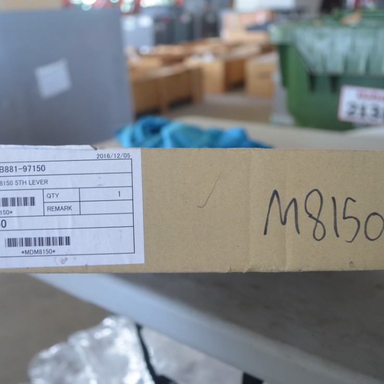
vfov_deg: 46.0
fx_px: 452
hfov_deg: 45.6
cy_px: 194
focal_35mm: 36
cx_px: 144
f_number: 4
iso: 640
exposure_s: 1/60
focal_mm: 18
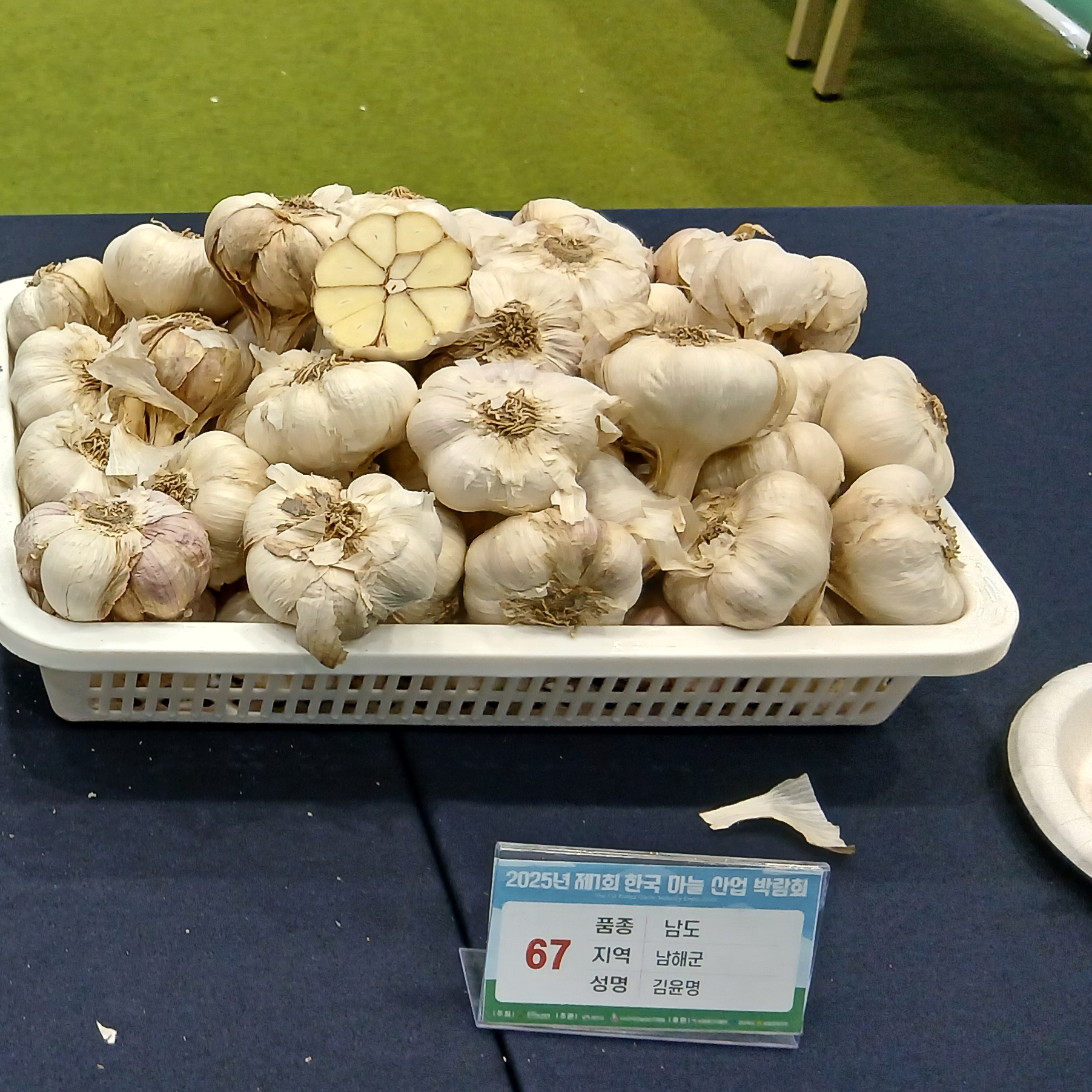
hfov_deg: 29.6
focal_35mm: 52
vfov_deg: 32.8
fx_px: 1856
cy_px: 494
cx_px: -98
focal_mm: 3.98
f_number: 1.8
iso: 160
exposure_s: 1/60
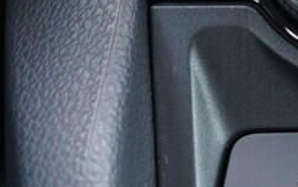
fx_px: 1763
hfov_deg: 8.7
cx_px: 747
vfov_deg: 6.0
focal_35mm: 217
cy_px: -122
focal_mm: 24
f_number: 2.8
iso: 800
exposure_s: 1/40
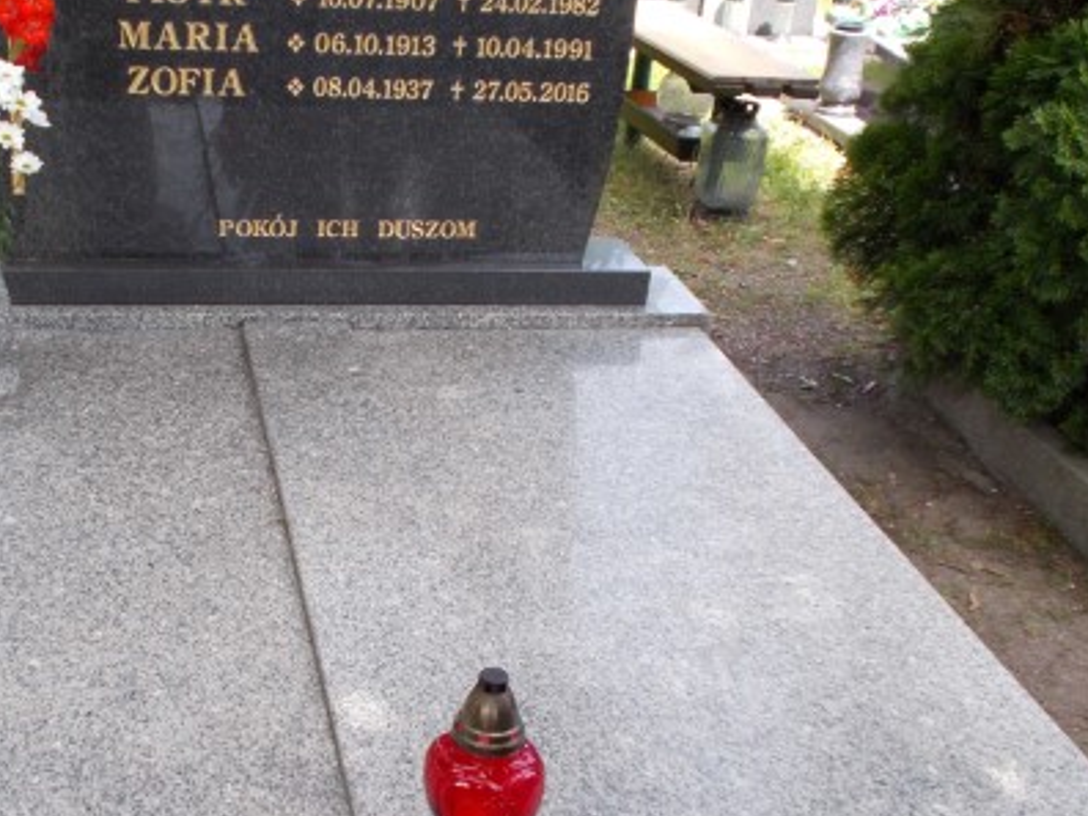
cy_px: 440
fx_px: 1729
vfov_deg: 26.6
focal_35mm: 55
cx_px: 324
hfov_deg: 34.5
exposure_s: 1/125
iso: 80
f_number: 3.6
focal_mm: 6
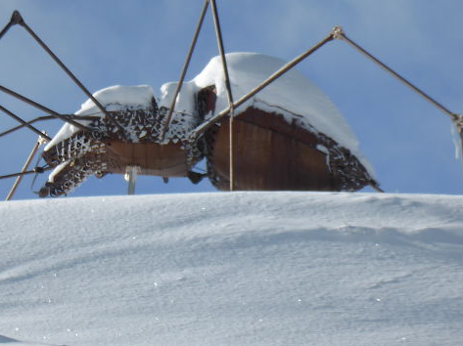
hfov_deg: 2.5
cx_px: 229
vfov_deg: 1.9
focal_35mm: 782
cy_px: 217
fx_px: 10452
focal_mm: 86
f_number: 6.4
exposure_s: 1/500
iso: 100
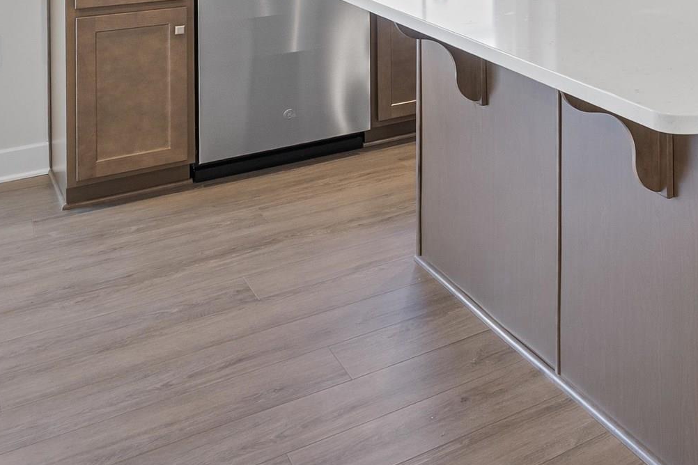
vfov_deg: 26.0
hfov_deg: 34.3
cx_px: 839
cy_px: -96
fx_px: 892
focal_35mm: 46
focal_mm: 10
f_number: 9
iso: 200
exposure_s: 1/2
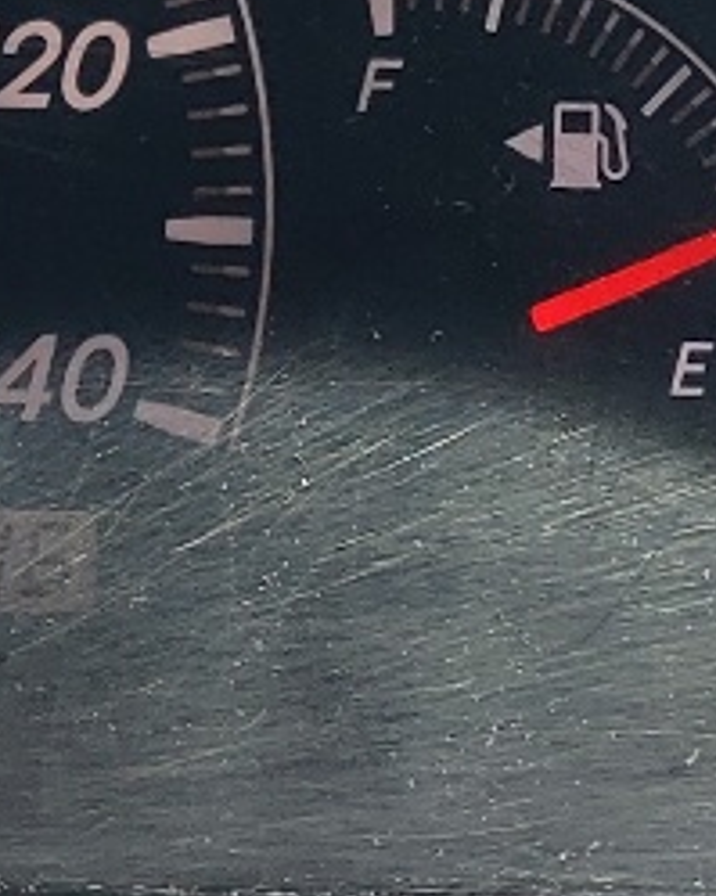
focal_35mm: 163
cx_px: -1025
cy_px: 144
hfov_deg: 8.6
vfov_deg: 11.8
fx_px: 4320
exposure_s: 1/133
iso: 50
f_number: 1.5
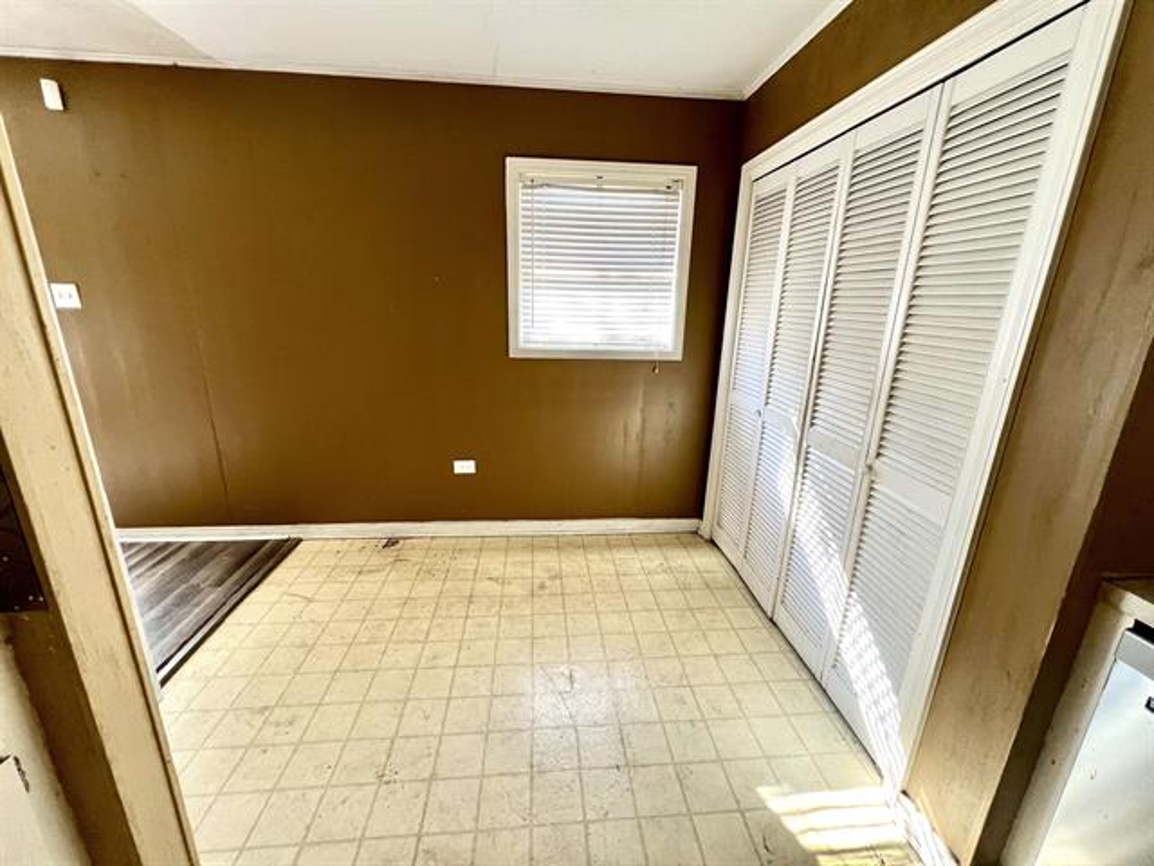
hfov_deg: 106.2
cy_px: 433
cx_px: 577
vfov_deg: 89.9
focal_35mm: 13
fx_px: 433
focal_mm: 1.57
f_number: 1.8
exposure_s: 1/99
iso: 200
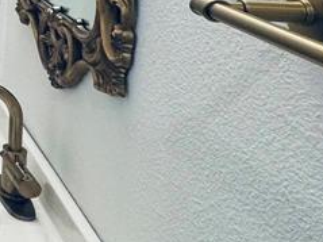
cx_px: -349
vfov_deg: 22.1
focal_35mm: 60
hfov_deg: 18.3
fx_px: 560
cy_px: -68
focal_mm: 2.22
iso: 125
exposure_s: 1/120
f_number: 2.2
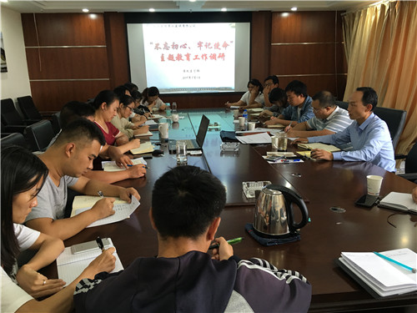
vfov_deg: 48.2
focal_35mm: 29
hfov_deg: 61.7
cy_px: 156
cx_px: 208
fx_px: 349
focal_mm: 4.15
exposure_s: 1/33
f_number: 2.2
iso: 50
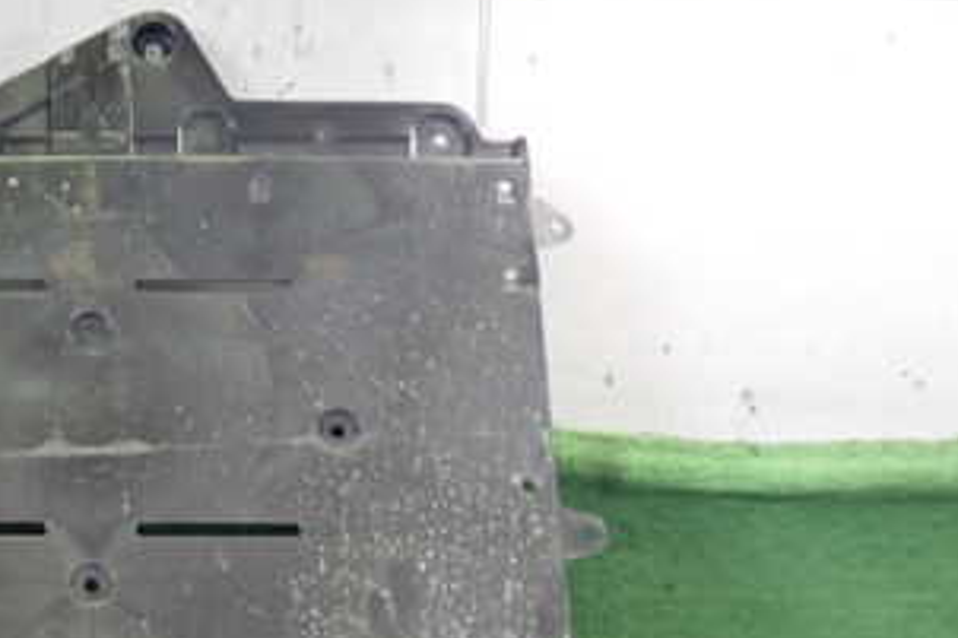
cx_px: 108
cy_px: 689
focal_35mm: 62
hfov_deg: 31.0
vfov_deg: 20.9
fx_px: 1649
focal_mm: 5.4
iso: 640
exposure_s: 1/30
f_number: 2.3
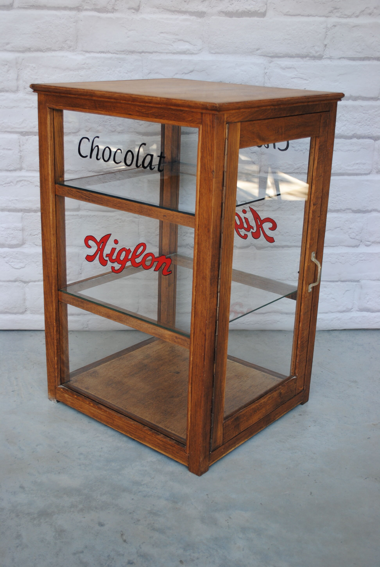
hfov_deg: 30.0
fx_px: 709
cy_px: 284
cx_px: 190
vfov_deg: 43.5
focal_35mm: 45
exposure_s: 1/40
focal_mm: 30
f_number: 4.5
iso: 200
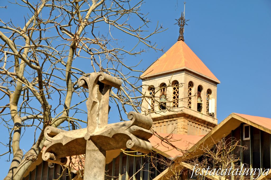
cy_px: 90
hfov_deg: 20.9
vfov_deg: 14.0
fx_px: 733
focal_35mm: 98
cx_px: 136
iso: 200
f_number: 10
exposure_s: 1/400
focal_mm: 65
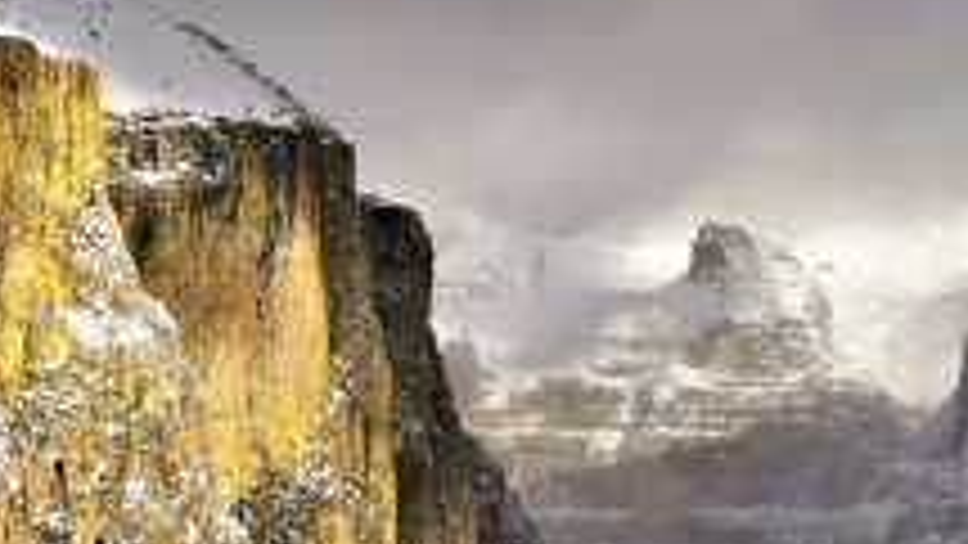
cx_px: 833
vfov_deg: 4.6
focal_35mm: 261
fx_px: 6700
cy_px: 695
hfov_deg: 8.2
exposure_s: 1/250
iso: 100
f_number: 10
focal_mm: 67
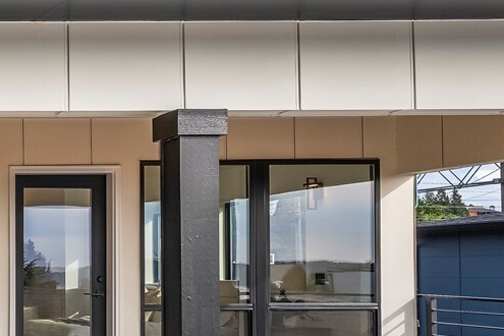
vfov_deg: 27.6
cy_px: 264
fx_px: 672
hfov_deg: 29.4
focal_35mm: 48
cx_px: -210
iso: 500
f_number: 7.1
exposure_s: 1/250
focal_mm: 14
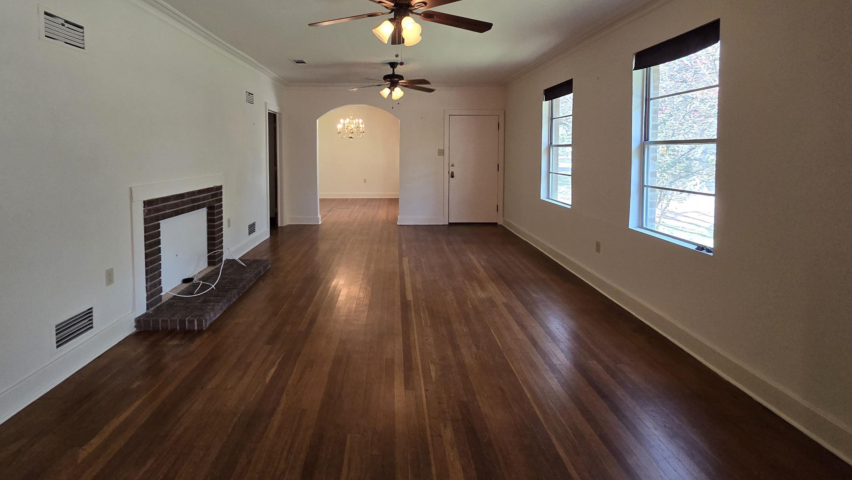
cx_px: 389
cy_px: 166
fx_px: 361
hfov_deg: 99.1
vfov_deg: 65.6
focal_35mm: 16
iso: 250
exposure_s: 1/60
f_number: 2.2
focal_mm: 2.2
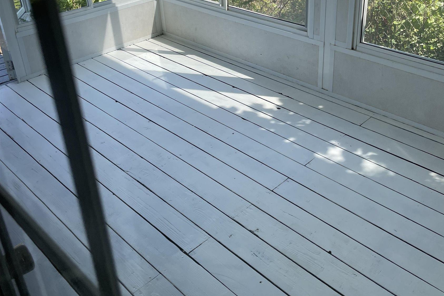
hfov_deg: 51.9
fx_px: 456
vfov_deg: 35.2
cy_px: 75
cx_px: 228
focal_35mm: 37
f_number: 1.6
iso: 32
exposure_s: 1/626
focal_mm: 4.2
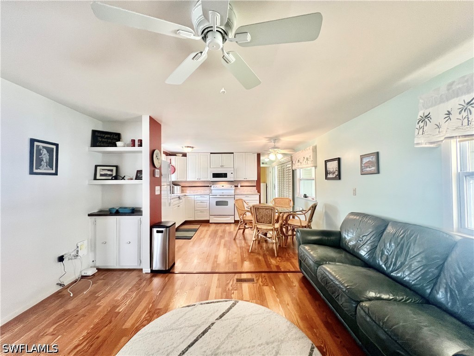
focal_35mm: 13
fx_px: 178
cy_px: 178
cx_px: 237
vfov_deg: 89.9
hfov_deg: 106.2
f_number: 1.8
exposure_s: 1/120
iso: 200
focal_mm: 1.57
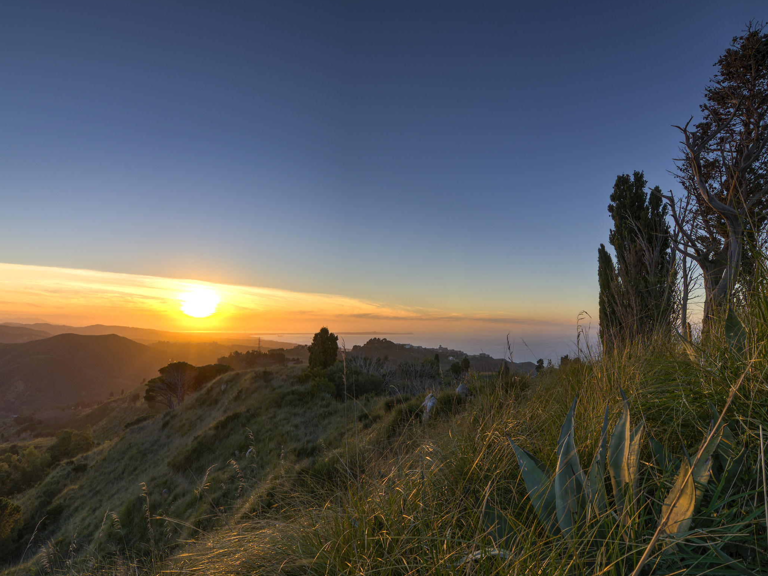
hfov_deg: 85.7
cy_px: 293
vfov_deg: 69.9
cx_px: 425
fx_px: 412
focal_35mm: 19
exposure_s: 1/40
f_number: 10
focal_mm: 11
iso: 100
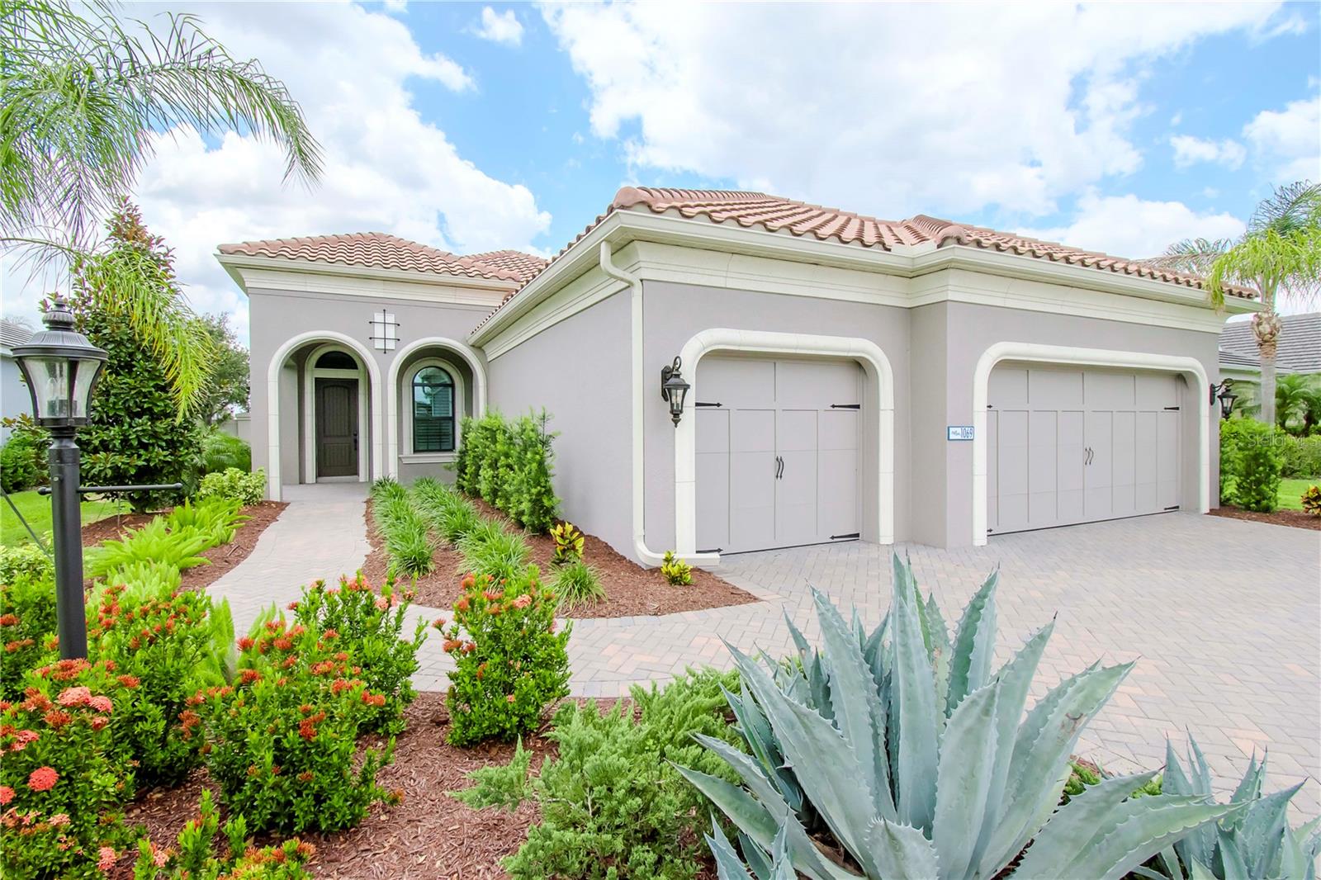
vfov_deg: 77.3
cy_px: 440
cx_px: 660
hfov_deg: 100.4
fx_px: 550
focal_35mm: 15
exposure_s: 1/800
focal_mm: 10
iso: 640
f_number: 10
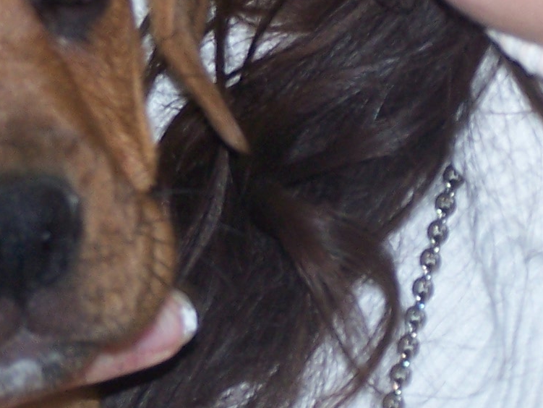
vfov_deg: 4.1
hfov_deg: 5.5
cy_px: -264
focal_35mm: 360
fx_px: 5650
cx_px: 378
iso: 80
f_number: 3.2
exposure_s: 1/90
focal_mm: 17.5
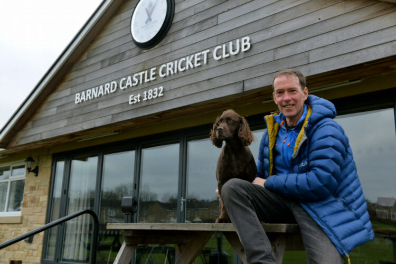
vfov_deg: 33.4
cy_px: 132
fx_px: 440
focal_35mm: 40
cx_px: 198
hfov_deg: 48.5
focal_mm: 40
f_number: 5.6
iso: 1000
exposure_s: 1/800
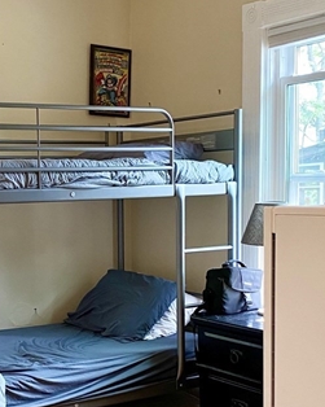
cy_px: 259
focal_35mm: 62
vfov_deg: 30.3
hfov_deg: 24.1
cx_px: 53
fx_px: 746
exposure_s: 1/60
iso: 160
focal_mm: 4.25
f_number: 1.8
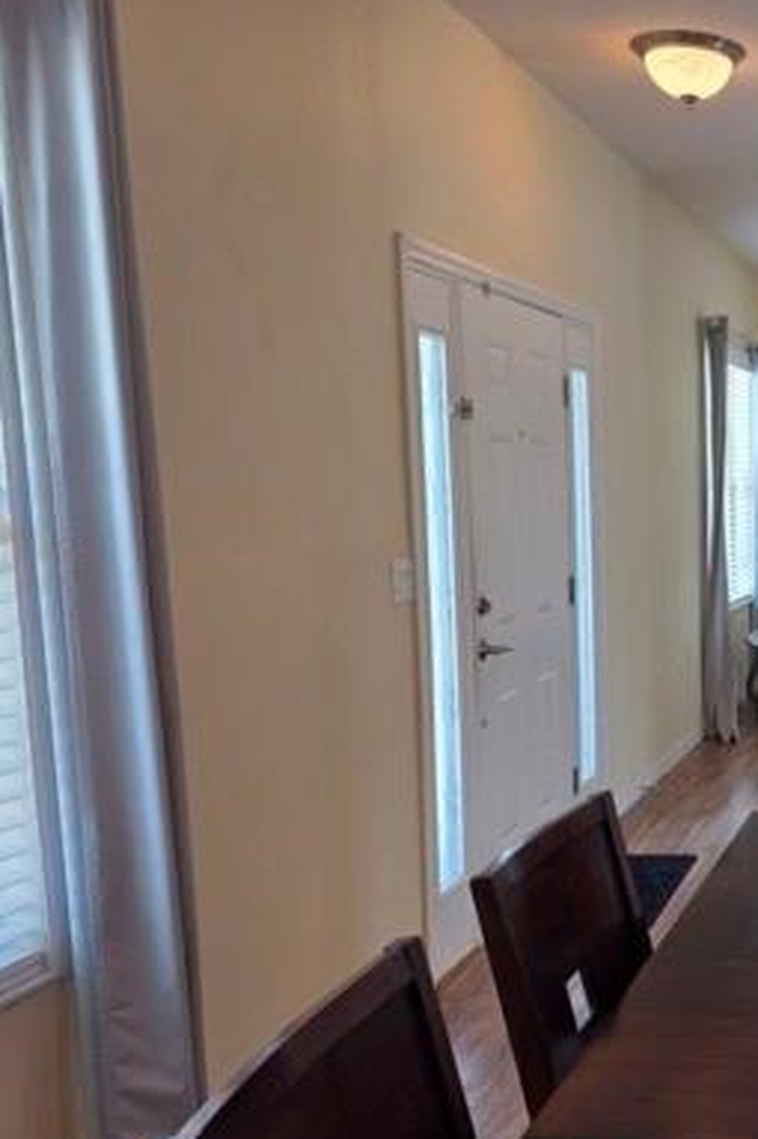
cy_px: 657
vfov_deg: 48.3
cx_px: 895
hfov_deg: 29.1
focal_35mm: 40
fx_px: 1264
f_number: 1.7
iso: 64
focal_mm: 6.25
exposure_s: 1/120
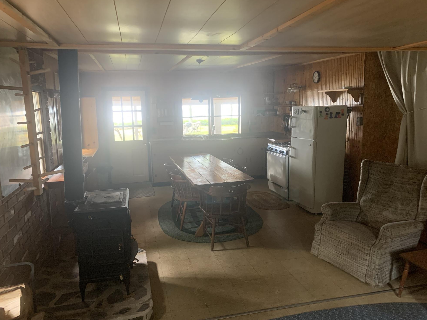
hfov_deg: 65.3
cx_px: 209
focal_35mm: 27
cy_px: 156
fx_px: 333
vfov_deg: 51.4
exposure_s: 1/44
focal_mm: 4.25
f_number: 1.8
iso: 400
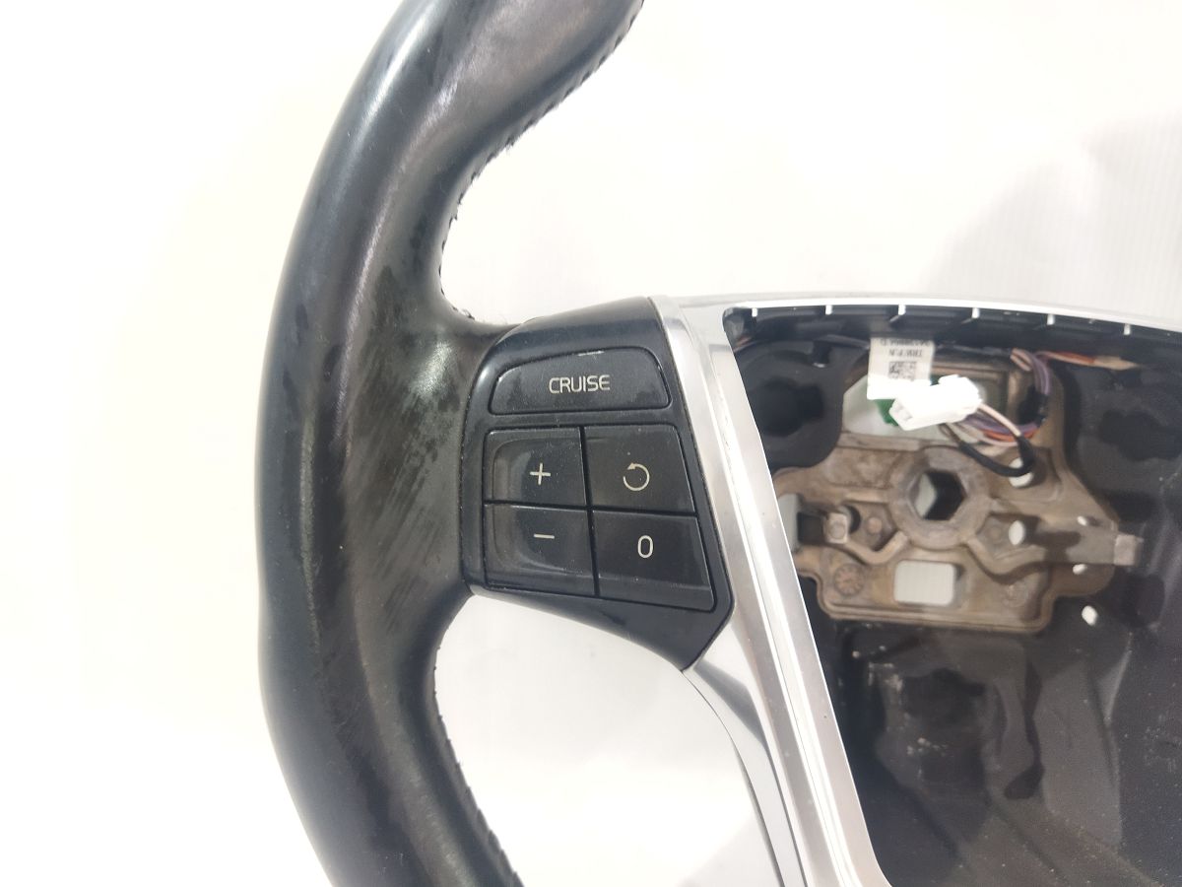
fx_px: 922
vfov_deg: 51.4
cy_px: 444
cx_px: 591
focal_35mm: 27
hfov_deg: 65.3
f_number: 1.79
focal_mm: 4.71
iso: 353
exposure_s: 1/33
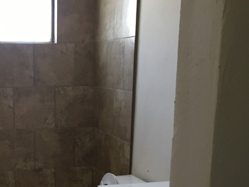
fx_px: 417
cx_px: 52
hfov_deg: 32.4
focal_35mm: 58
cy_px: 151
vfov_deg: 24.8
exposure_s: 1/30
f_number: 2.2
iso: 100
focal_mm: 4.15
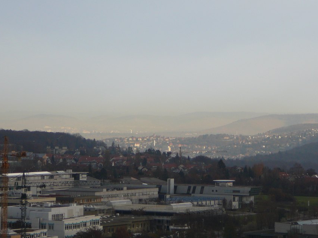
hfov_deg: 11.3
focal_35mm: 175
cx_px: 162
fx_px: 1607
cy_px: 133
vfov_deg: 8.5
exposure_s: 1/400
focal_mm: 22
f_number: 4
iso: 80
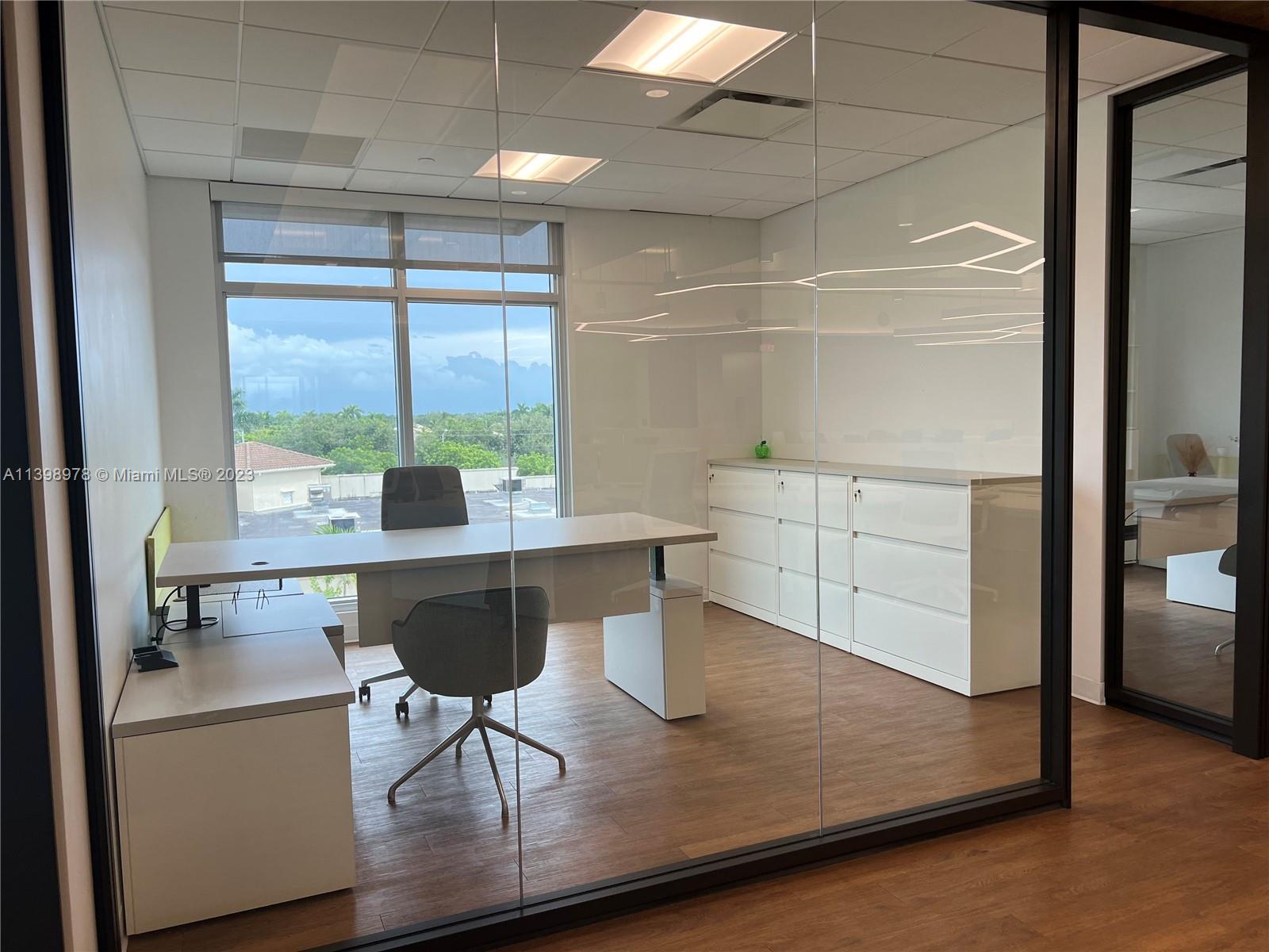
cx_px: 634
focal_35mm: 26
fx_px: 953
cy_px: 476
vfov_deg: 53.1
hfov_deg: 67.3
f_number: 1.5
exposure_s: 1/192
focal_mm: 5.7
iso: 40
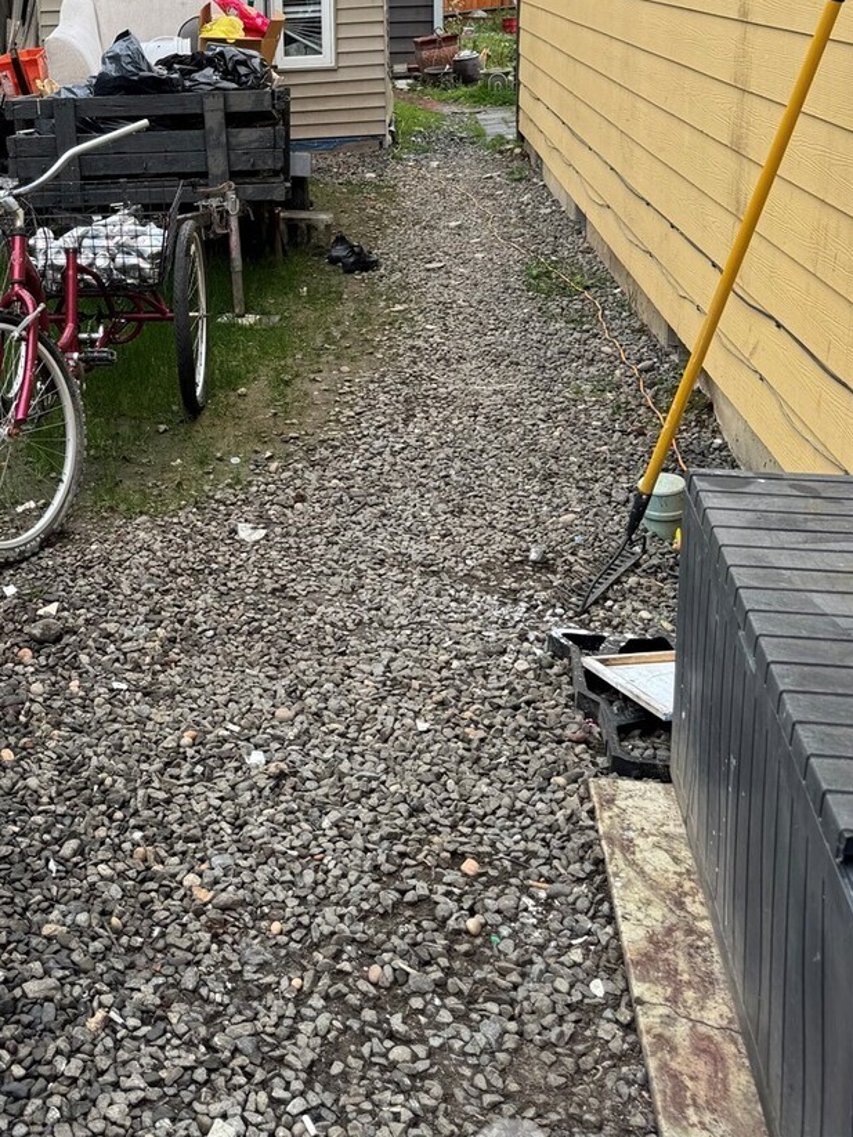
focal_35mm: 42
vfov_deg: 42.8
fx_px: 1380
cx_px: 142
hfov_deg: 33.1
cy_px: 233
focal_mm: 6.76
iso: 80
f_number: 1.78
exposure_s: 1/582
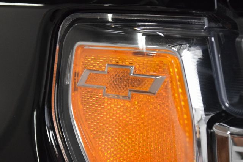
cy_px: 81
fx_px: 557
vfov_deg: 16.6
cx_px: 122
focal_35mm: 82
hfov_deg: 24.6
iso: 3200
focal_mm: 55
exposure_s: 1/100
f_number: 5.6
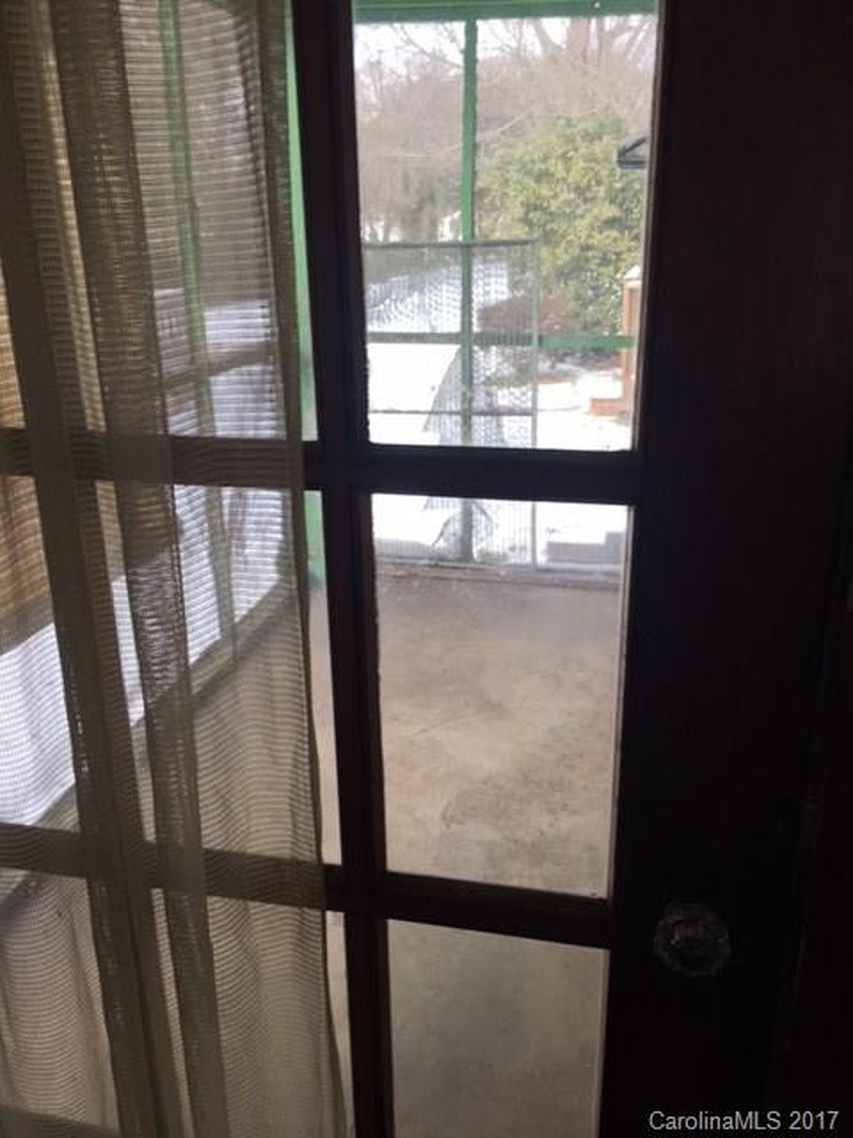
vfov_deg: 61.7
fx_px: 953
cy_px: 569
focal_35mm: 29
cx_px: 426
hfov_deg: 48.2
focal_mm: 4.15
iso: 40
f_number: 2.2
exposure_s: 1/120
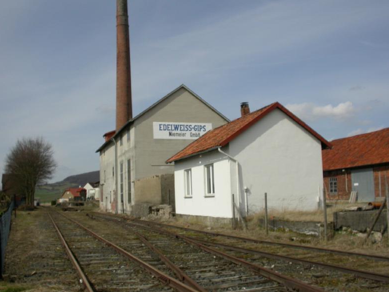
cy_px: 148
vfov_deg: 36.8
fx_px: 438
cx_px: 191
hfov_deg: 47.8
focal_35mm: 39
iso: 100
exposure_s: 1/1266
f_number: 5.3
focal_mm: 7.85
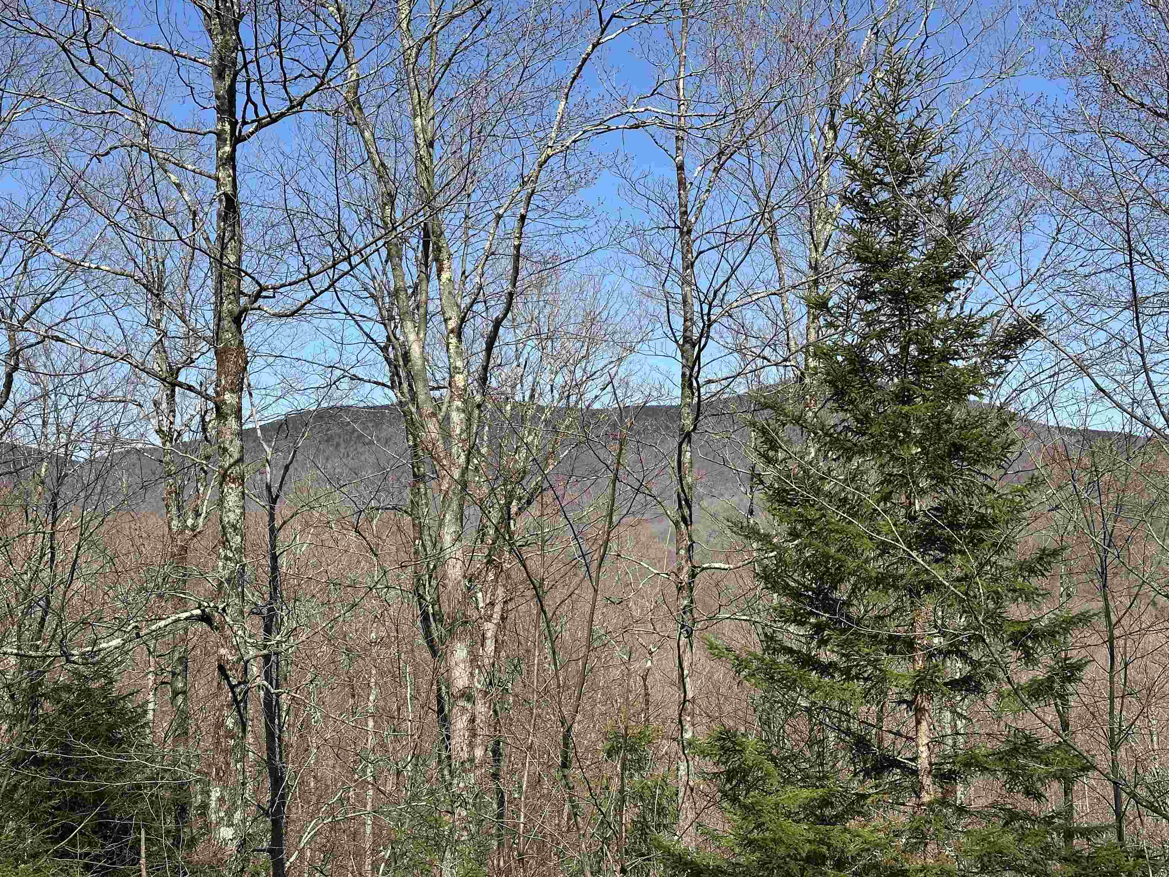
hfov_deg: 39.7
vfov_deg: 30.3
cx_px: 584
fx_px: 1621
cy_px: 438
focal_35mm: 48
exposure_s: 1/2890
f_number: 1.78
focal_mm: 6.86
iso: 64
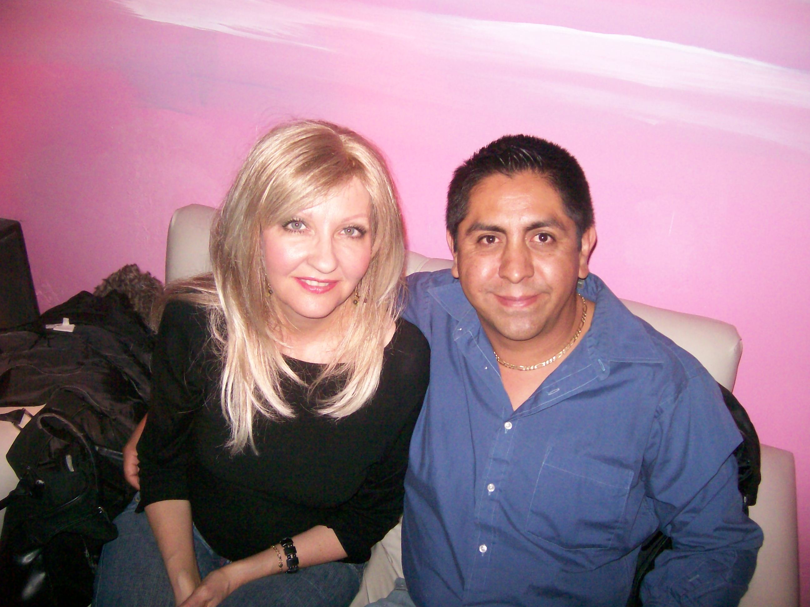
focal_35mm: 35
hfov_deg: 52.6
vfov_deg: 40.7
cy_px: 304
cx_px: 405
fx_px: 819
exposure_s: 1/125
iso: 400
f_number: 2.8
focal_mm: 5.8
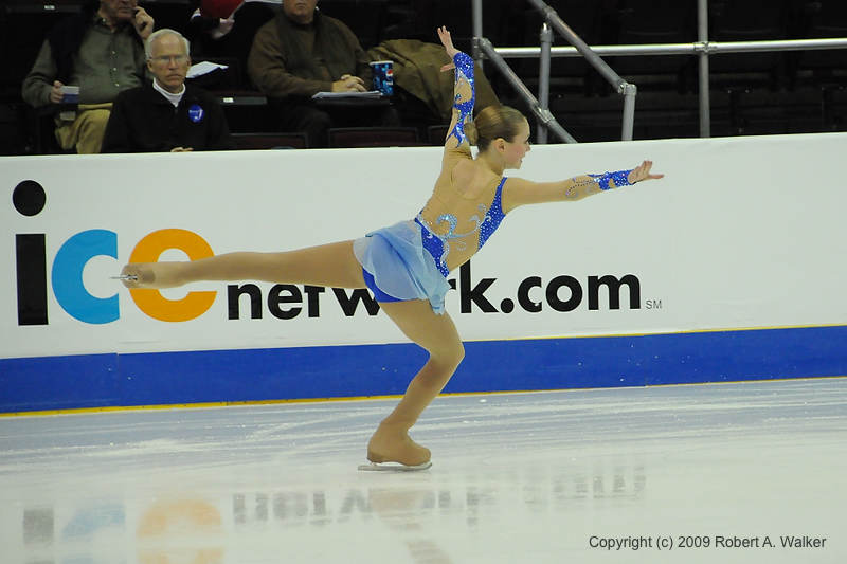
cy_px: 282
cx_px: 424
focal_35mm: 225
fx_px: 5292
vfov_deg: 6.1
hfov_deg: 9.2
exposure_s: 1/1000
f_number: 5.6
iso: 3200
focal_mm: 150
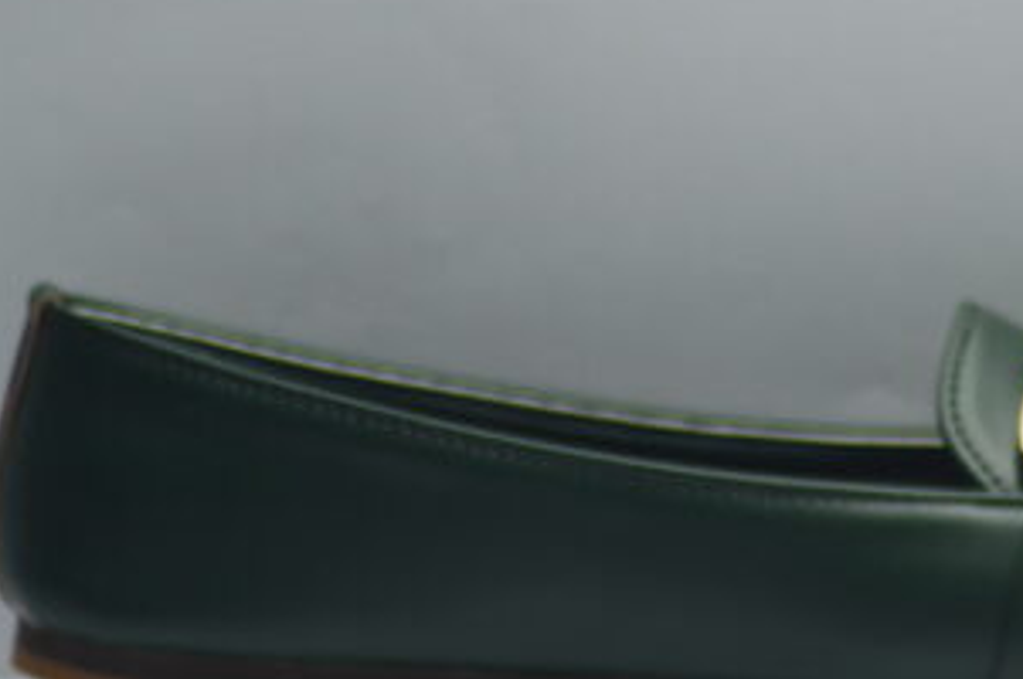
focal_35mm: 209
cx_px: 724
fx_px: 5933
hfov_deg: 9.8
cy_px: 300
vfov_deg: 6.6
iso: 450
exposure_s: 1/125
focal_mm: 70
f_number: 4
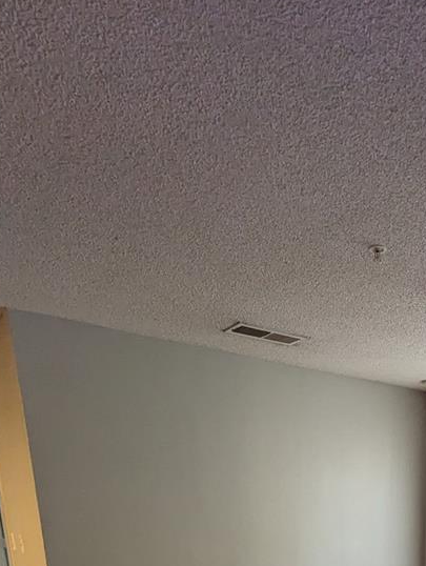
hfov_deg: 43.7
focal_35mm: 29
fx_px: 475
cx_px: 392
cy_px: 623
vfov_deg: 45.9
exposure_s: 1/44.2
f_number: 2.2
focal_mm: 1.95
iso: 64
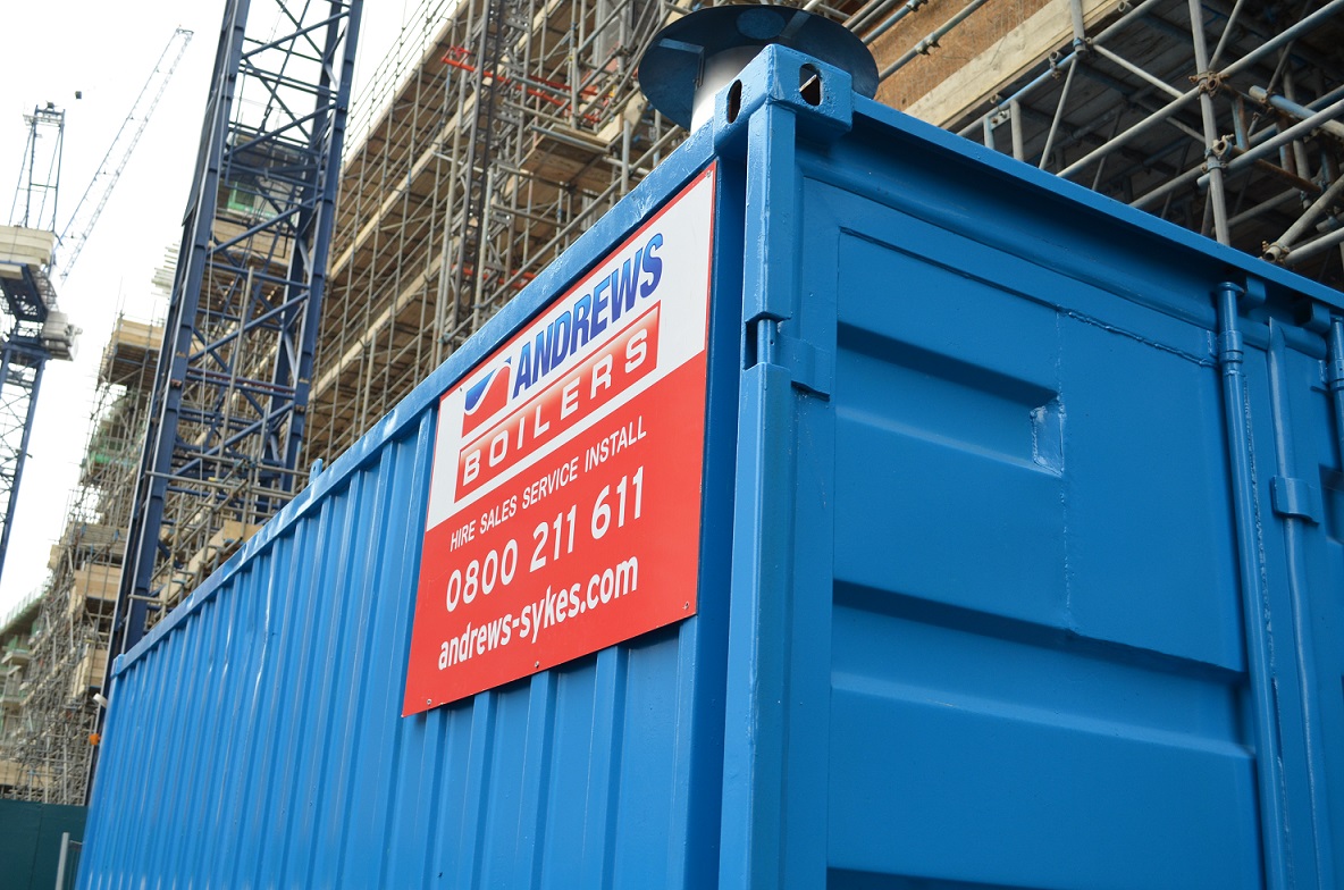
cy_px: 445
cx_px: 672
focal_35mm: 36
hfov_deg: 53.2
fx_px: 1341
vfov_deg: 36.7
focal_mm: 24
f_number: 4.5
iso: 400
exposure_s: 1/80
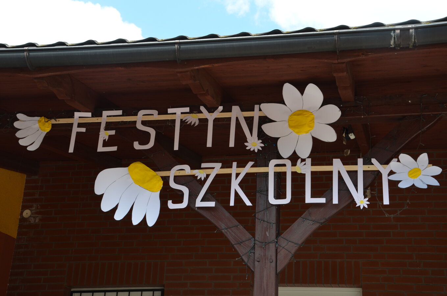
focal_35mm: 68
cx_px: 224
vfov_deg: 20.1
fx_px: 836
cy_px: 148
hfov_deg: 29.9
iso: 200
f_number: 7.1
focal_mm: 45
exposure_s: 1/200
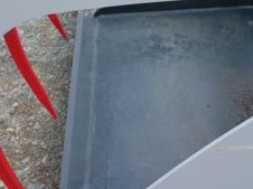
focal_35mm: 86
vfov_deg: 16.5
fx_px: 628
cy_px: -30
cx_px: 208
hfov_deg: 22.4
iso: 40
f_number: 1.7
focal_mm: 4.2
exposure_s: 1/996
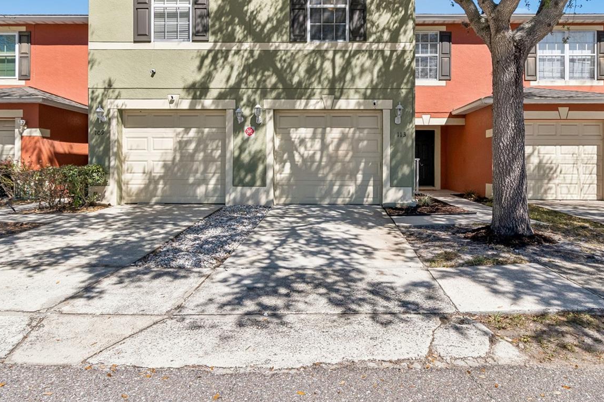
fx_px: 352
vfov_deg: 58.8
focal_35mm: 21
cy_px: 154
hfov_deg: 81.0
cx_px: 333
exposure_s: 1/800
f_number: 7.1
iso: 100
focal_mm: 10
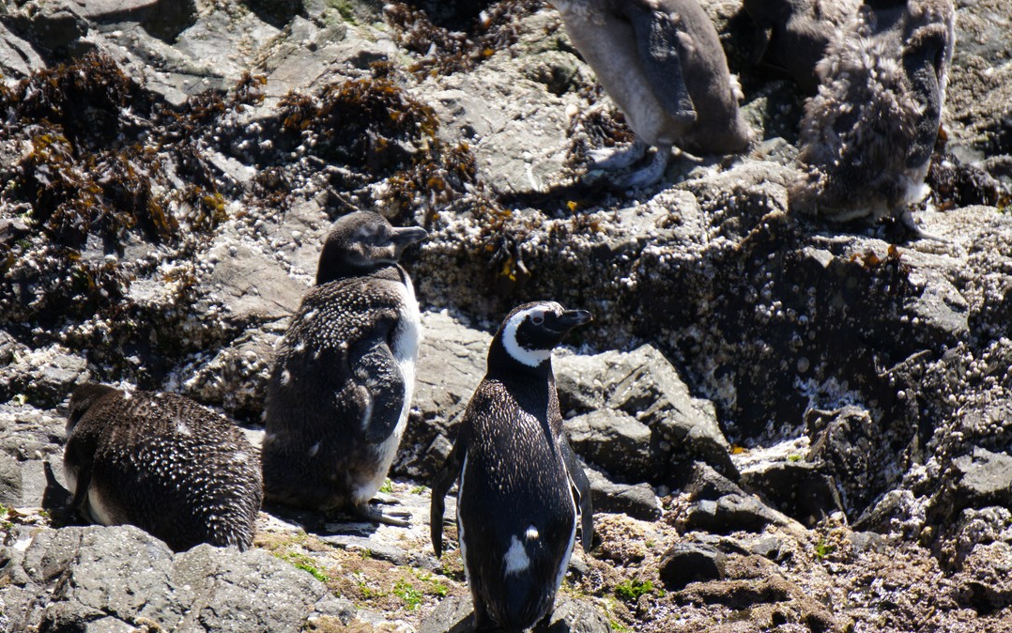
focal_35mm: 322
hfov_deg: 6.5
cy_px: 333
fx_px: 8882
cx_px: 506
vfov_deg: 4.1
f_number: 6.3
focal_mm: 210
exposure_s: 1/400
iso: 250
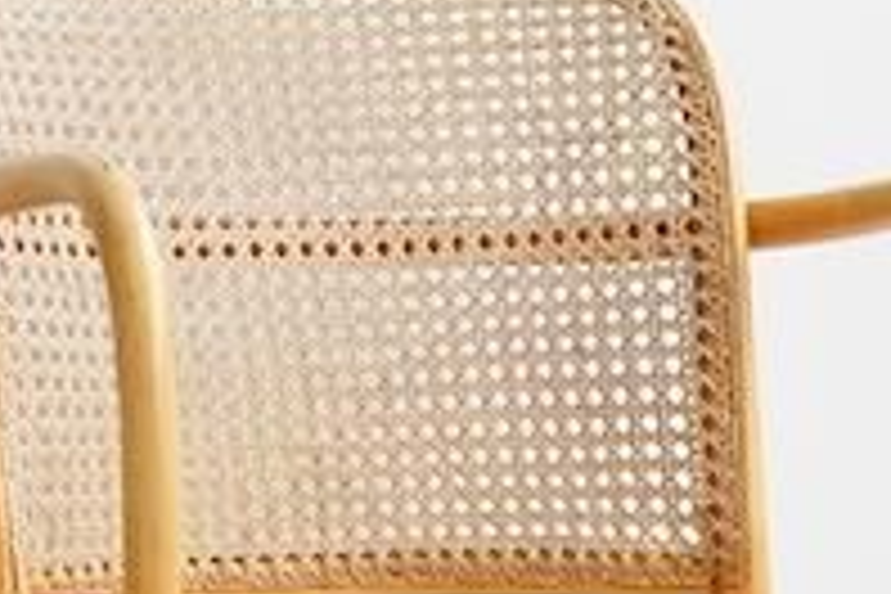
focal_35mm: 333
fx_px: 8241
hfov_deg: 6.1
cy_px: 410
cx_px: -508
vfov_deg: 4.1
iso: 320
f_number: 3.5
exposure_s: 1/125
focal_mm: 55
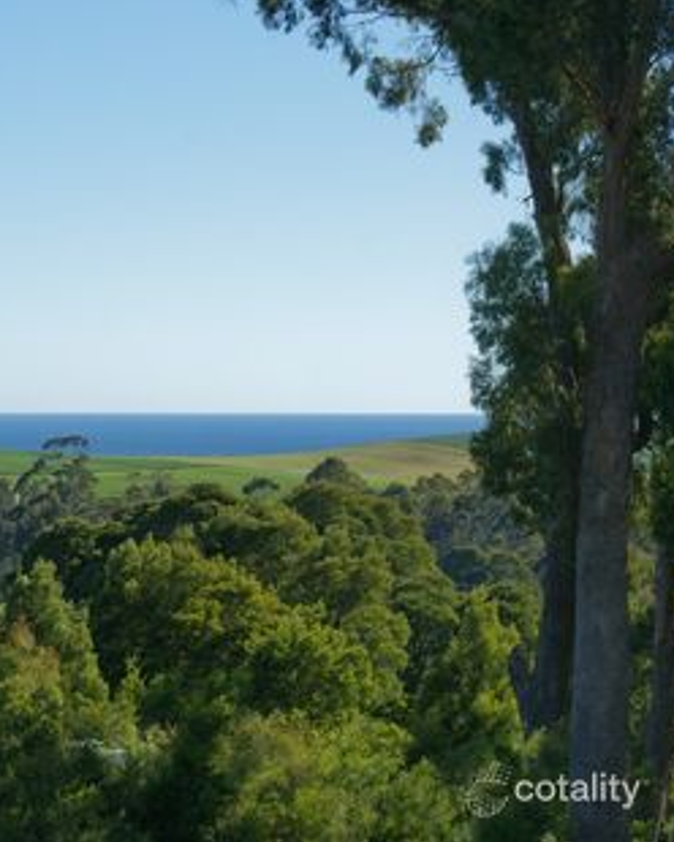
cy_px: 420
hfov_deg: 12.0
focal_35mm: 128
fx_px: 3192
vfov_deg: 15.0
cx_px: 46
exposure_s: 1/125
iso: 100
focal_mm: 60
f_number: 11
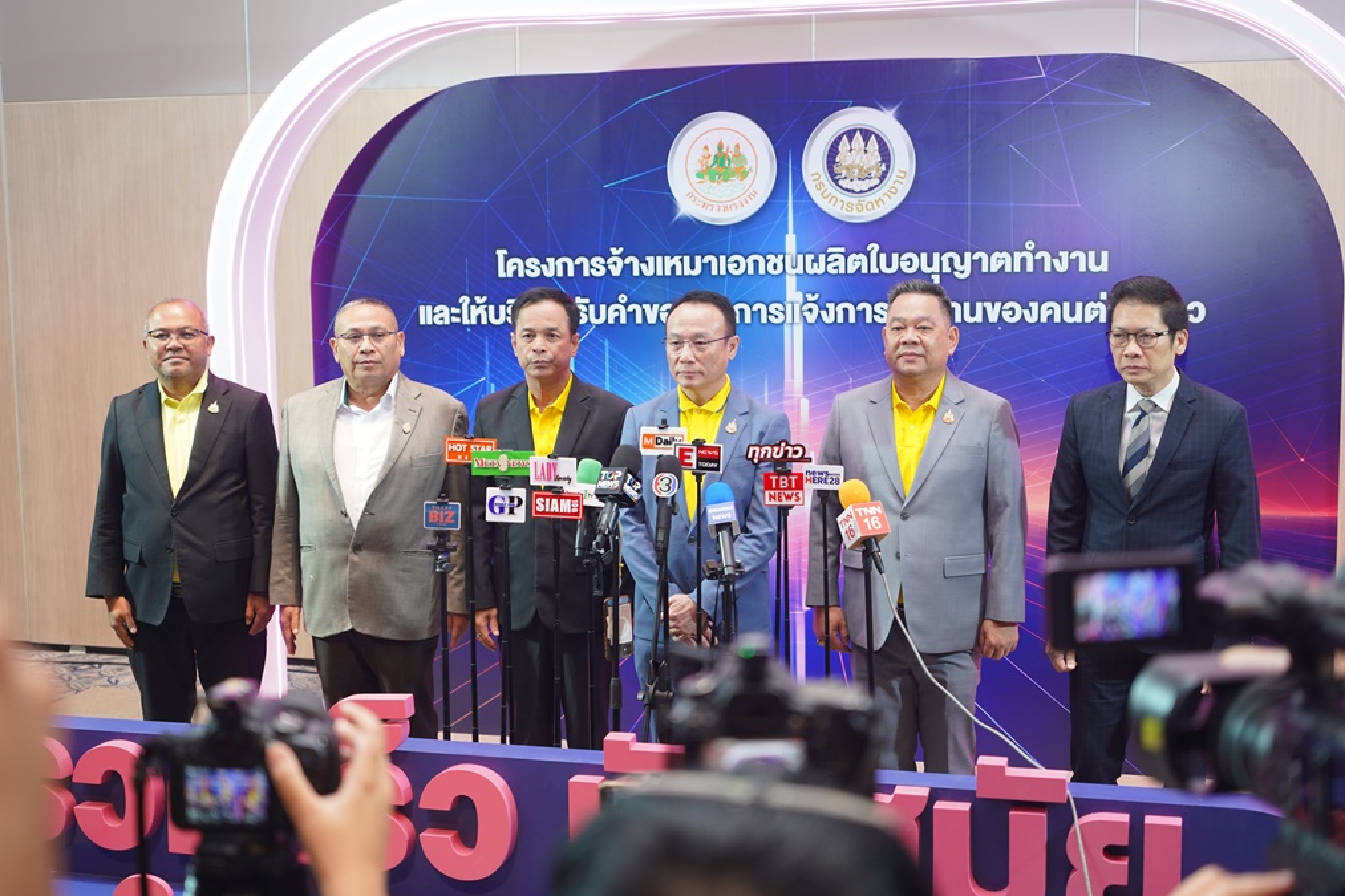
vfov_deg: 27.0
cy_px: 448
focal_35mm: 50
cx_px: 672
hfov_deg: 39.6
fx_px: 1868
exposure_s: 1/160
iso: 800
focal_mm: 50
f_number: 2.8
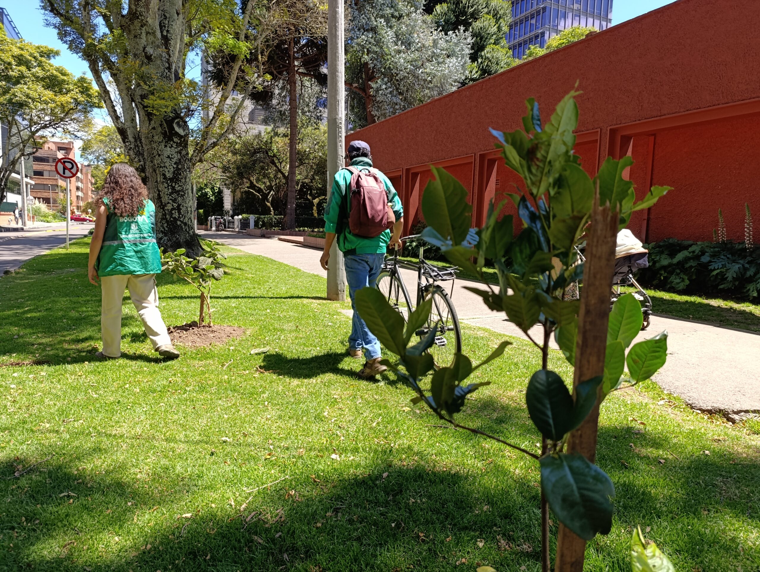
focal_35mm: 23
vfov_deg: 59.0
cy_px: 286
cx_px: 380
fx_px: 506
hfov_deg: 73.8
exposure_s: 1/187
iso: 50
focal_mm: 6.14
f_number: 1.6
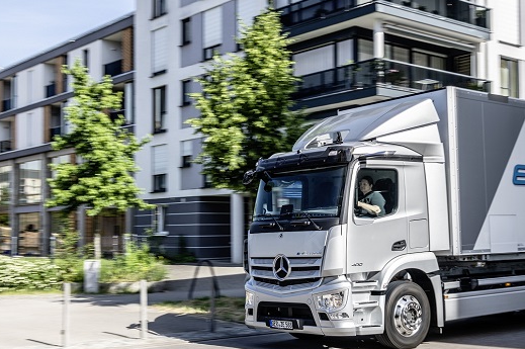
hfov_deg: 36.5
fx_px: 787
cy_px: 197
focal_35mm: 54
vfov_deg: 25.0
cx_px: 357
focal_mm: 35
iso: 64
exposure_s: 1/80
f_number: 6.3
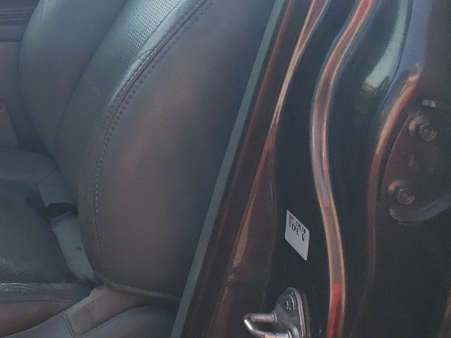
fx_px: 951
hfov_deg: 23.9
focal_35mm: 73
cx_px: -116
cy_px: -1
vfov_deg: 19.6
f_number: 1.5
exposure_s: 1/714
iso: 50
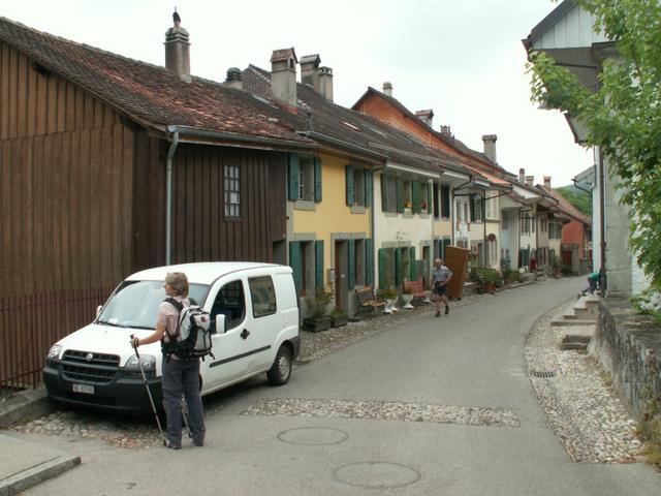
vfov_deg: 40.7
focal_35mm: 35
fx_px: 668
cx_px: 330
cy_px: 248
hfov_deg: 52.6
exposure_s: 1/100
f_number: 5
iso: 50
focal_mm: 5.86
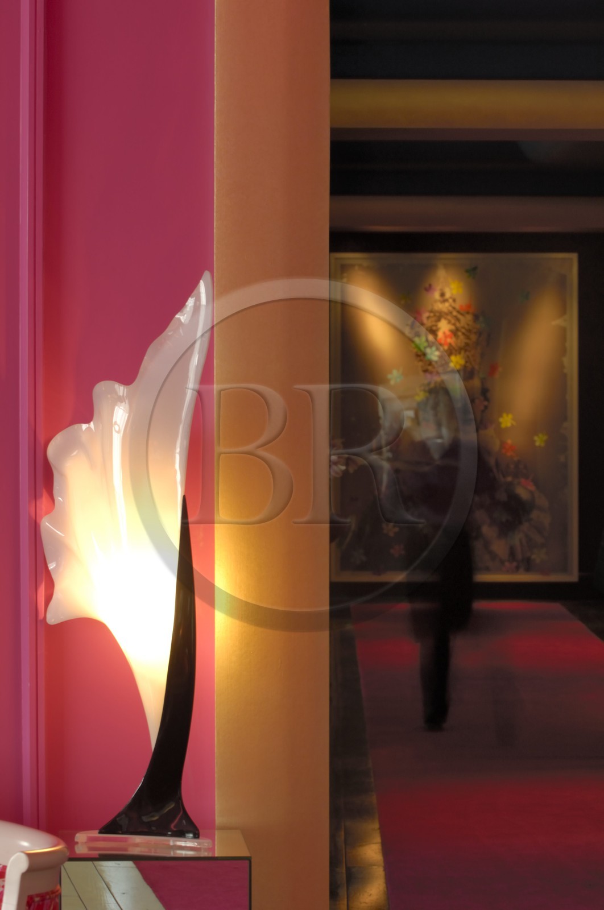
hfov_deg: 11.1
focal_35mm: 123
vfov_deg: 16.7
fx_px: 3105
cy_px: 455
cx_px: 302
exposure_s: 1/1.67
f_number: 10
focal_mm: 82
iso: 100
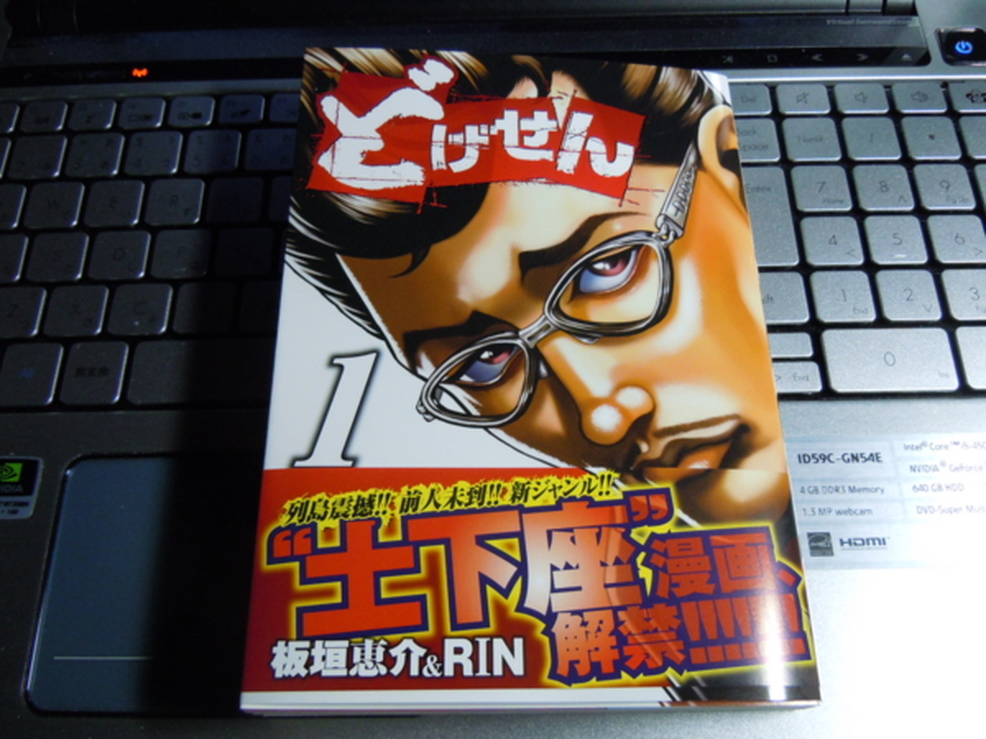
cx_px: 493
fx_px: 855
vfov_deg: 46.8
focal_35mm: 30
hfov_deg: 60.0
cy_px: 370
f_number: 3.5
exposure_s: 1/25
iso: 400
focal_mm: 5.4
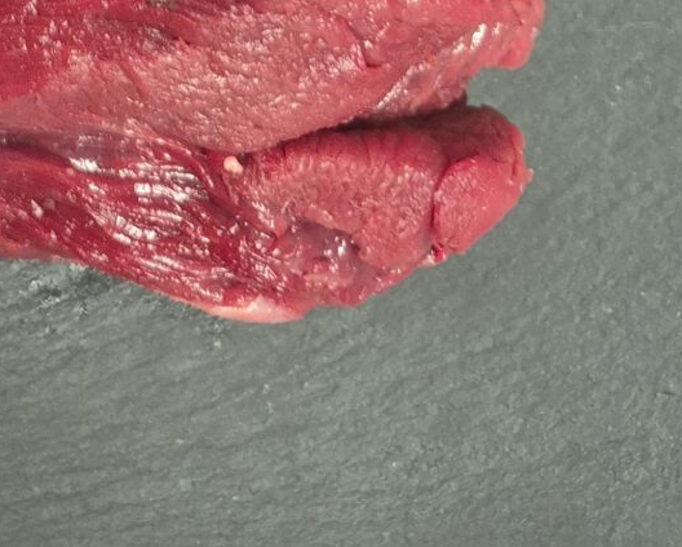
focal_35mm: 87
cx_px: -264
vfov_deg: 13.4
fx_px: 1757
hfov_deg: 19.8
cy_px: -735
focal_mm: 5.4
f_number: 1.8
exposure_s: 1/100
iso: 640
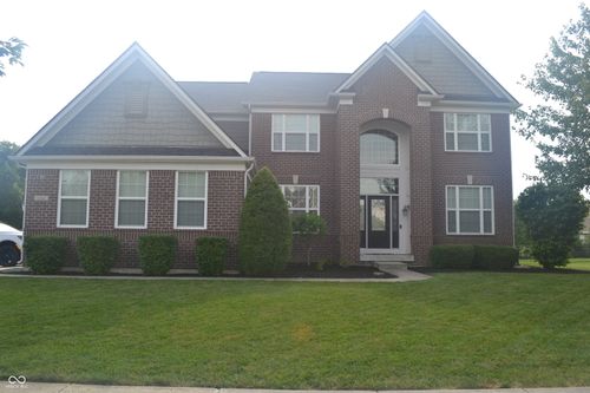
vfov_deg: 47.9
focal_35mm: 27
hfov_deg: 67.4
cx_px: 295
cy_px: 196
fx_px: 442
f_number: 7.1
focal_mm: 18
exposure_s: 1/200
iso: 100
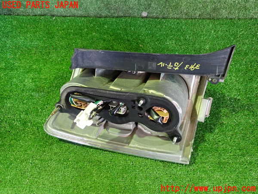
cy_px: 97
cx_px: 129
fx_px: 224
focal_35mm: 30
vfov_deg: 46.8
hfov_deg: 60.0
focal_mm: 5.4
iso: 800
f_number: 2.3
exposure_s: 1/25
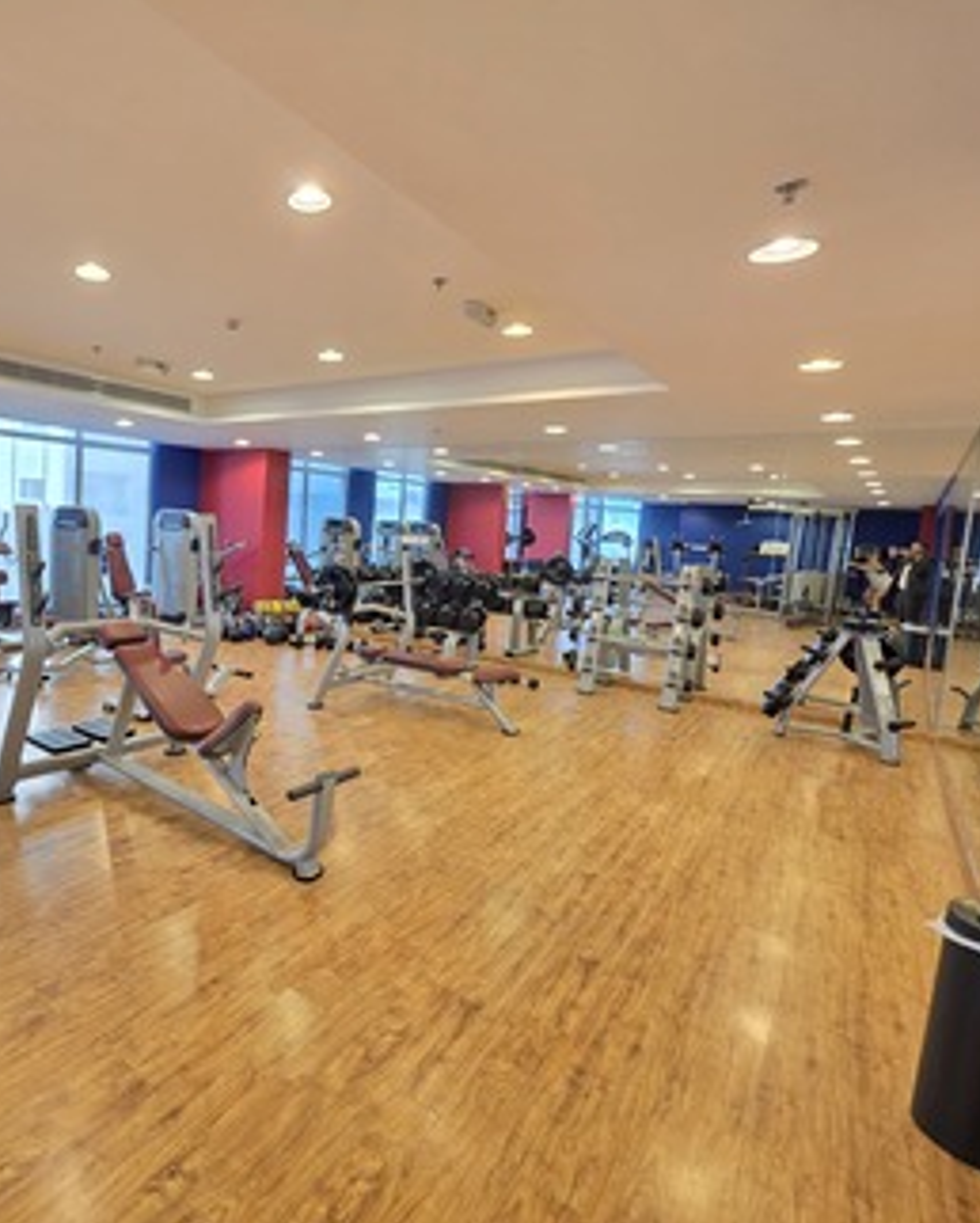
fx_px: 652
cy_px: 602
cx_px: 260
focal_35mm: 18
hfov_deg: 69.6
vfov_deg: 86.3
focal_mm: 2.2
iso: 200
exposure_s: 1/100
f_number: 1.9
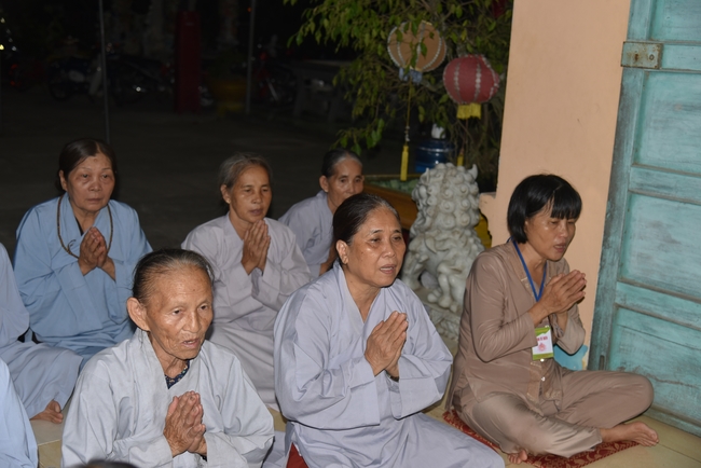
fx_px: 935
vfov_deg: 28.1
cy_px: 234
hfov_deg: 41.1
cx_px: 350
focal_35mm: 48
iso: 320
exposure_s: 1/60
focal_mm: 48
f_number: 4
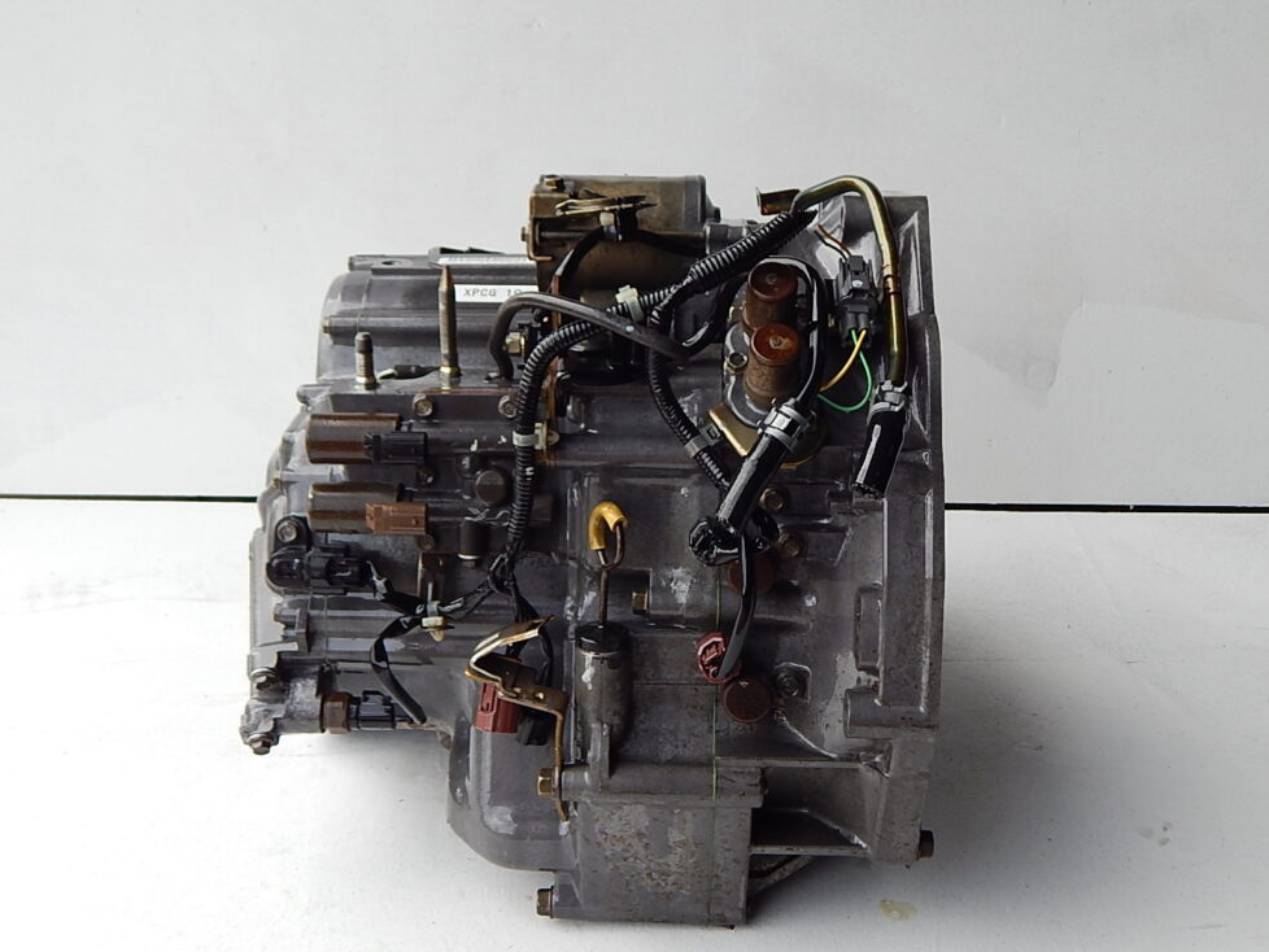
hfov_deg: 42.1
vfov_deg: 32.2
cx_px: 663
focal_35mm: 45
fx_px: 1650
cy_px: 488
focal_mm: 7.7
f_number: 3.6
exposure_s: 1/200
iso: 125
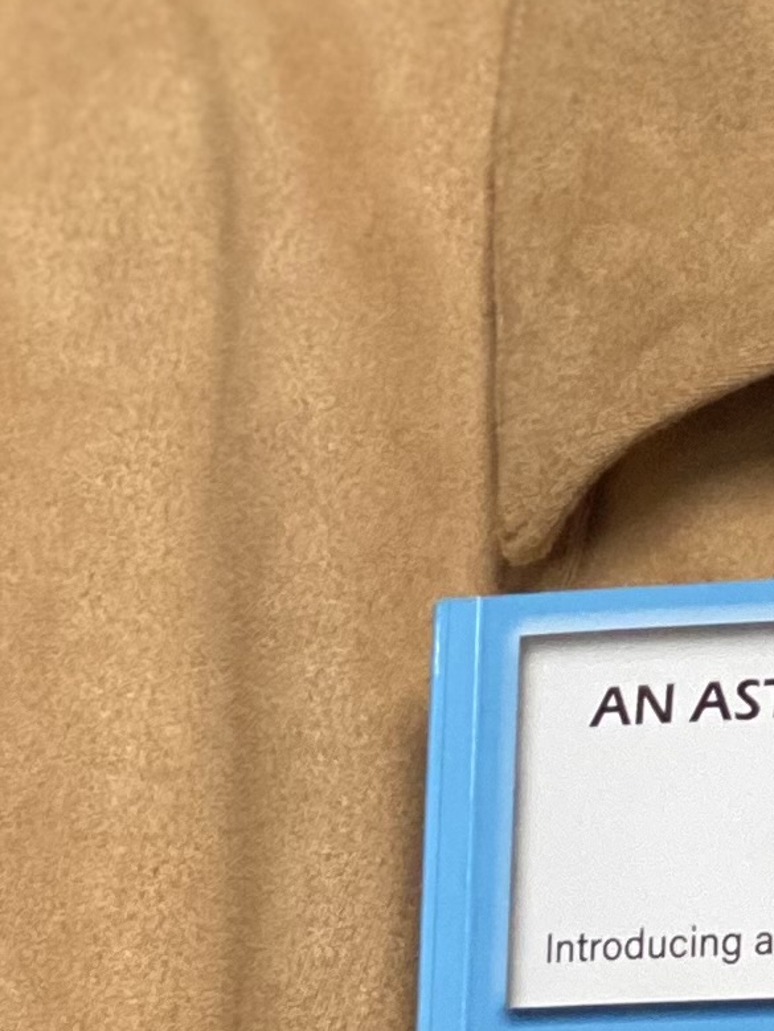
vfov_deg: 7.4
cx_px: 1111
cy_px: 261
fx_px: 8013
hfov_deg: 5.5
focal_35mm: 269
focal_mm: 6
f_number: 2
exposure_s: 1/111
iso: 160
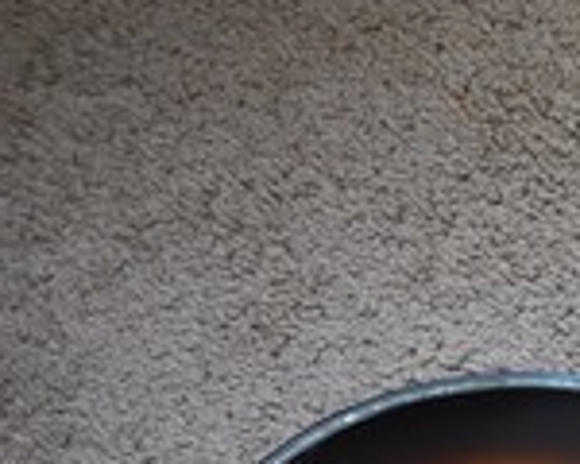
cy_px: 998
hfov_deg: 10.9
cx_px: 1523
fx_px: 2403
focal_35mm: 140
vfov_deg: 10.0
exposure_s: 1/30
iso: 100
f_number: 3.2
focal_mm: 18.5
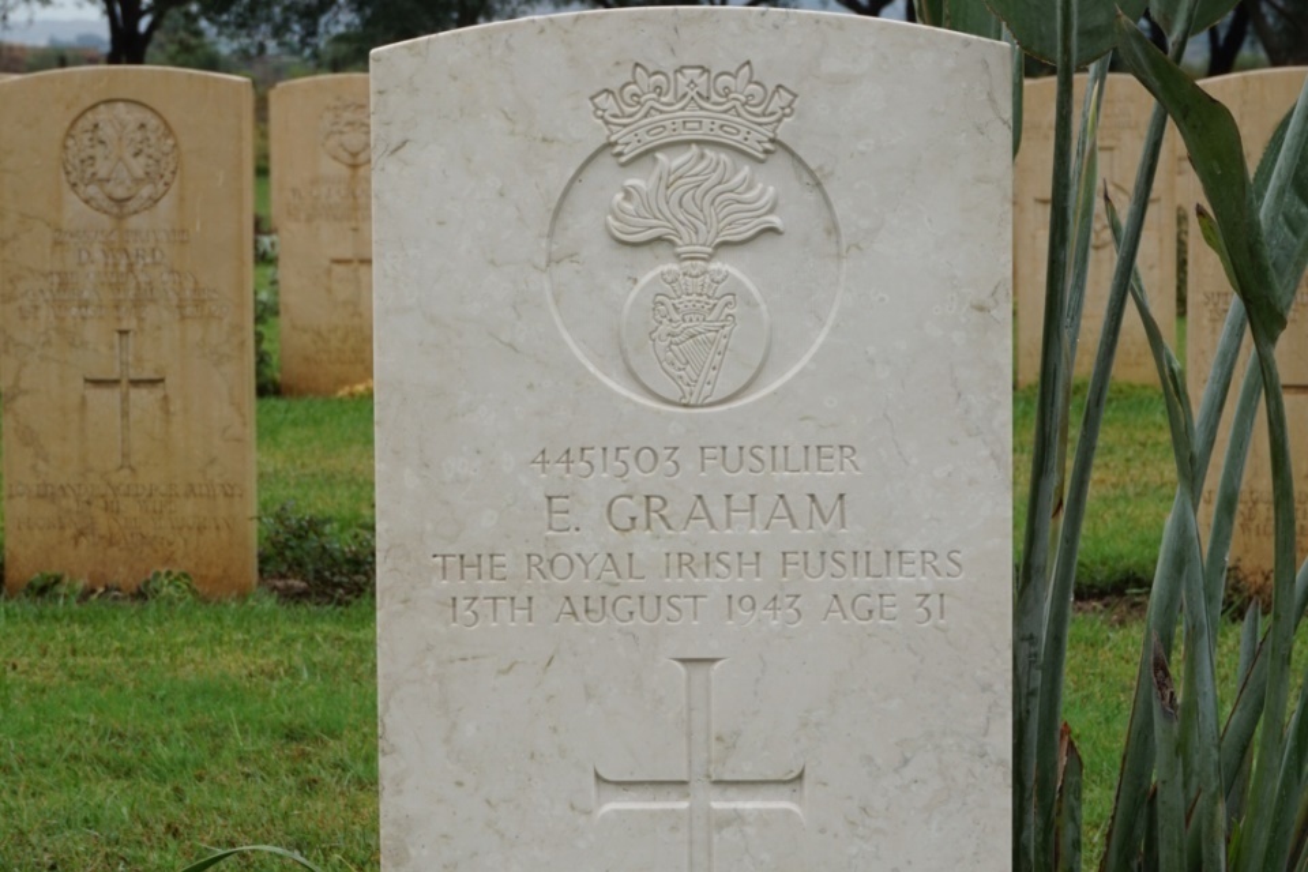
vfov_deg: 19.7
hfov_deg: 29.2
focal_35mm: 69
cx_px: 654
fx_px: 2507
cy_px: 436
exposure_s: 1/100
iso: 100
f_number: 10
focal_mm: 46
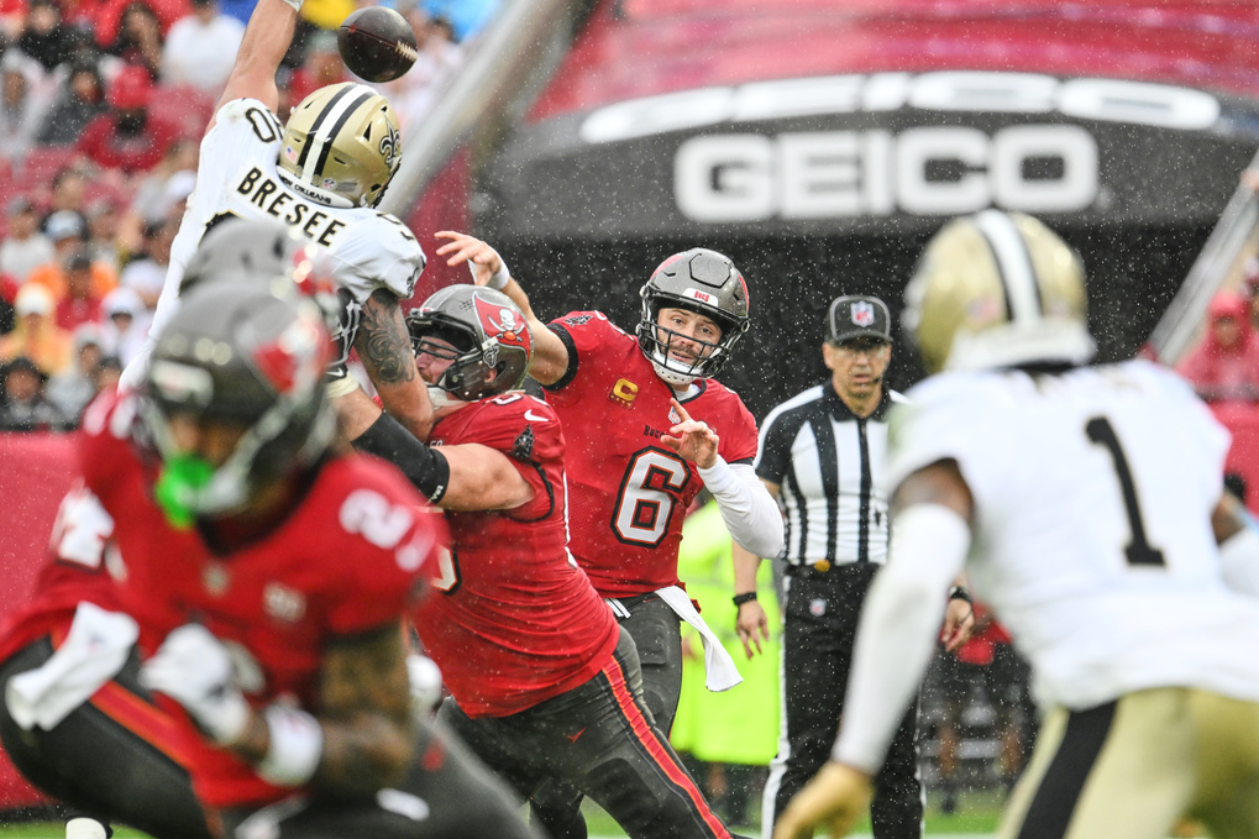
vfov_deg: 2.3
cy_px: 419
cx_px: 630
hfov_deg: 3.4
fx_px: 21083
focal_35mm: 603
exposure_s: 1/1600
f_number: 4.5
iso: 1600
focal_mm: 400
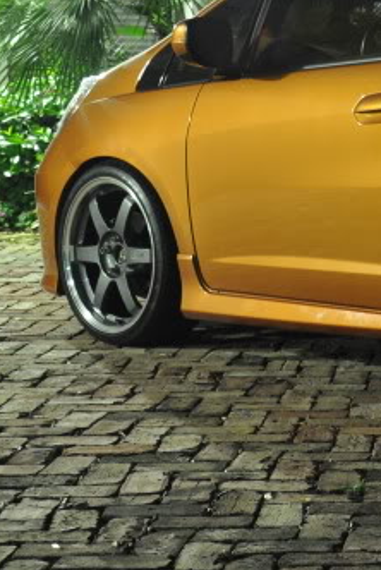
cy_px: 196
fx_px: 1901
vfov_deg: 17.0
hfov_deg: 10.7
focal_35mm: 120
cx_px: 693
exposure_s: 6
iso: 450
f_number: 4
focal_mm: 26
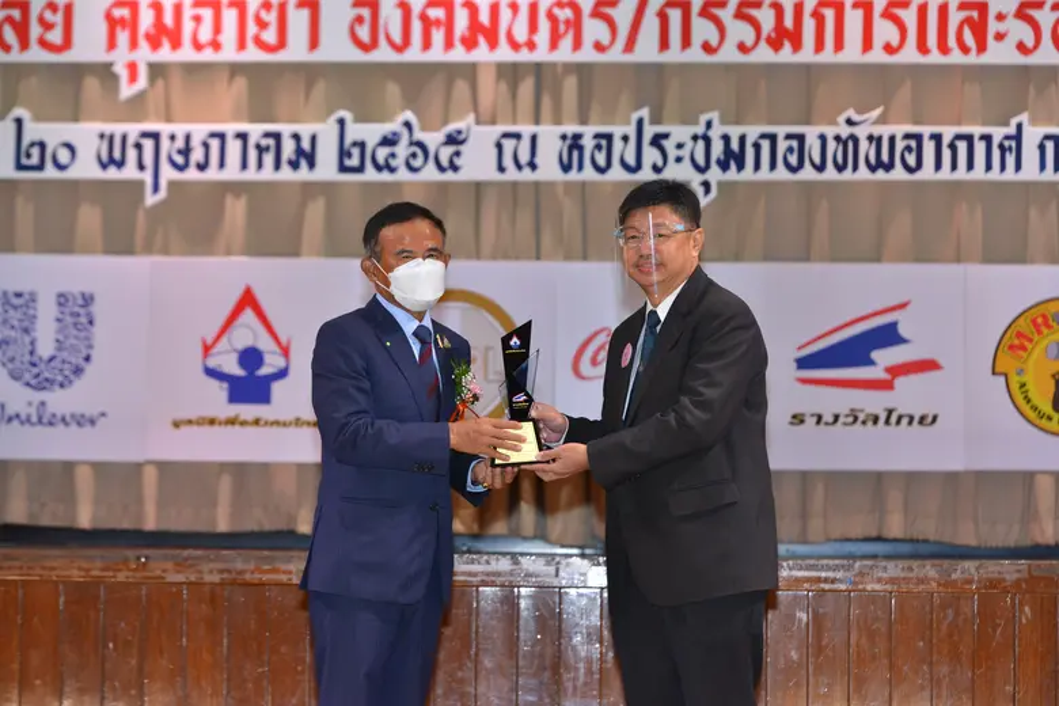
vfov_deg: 10.5
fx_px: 3824
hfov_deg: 15.8
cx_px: 530
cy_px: 353
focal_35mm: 130
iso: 1000
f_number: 5
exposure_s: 1/60
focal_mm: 130
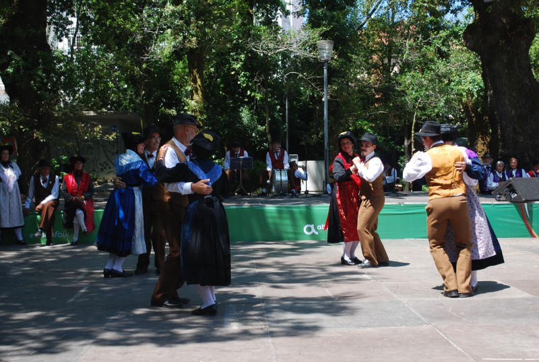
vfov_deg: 25.2
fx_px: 810
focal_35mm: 54
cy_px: 181
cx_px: 270
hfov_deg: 36.8
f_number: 5.6
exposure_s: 1/125
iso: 100
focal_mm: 36
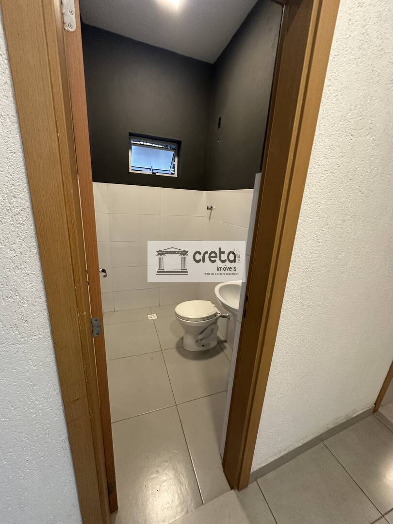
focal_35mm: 14
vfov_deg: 102.1
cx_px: 196
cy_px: 262
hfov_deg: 85.7
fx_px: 212
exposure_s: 1/60
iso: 250
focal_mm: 2.22
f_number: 2.2
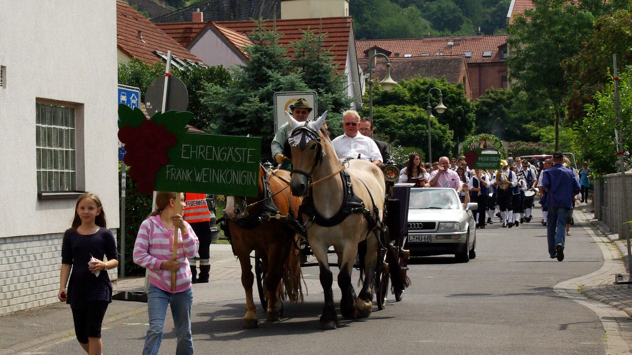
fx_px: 1273
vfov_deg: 15.9
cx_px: 316
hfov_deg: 27.9
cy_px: 207
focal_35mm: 76
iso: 400
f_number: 8
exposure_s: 1/1000
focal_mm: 48
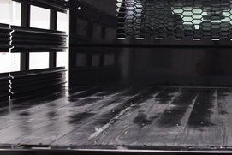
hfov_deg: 23.1
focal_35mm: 85
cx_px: 224
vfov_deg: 16.1
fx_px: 548
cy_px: 72
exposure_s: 1/60
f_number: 4
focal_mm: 24
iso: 1600
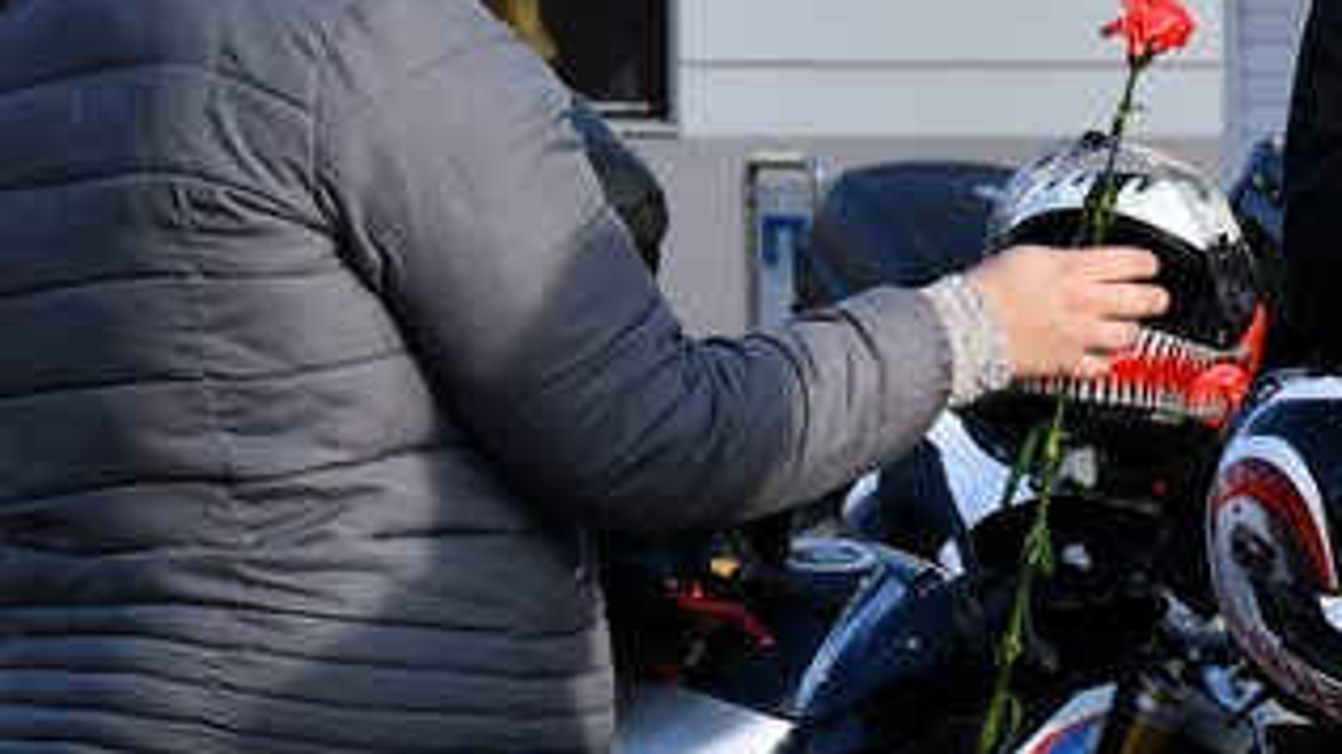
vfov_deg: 4.6
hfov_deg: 8.1
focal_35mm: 264
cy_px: 214
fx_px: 9390
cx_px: 1490
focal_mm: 52
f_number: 7.1
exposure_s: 1/250
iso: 200
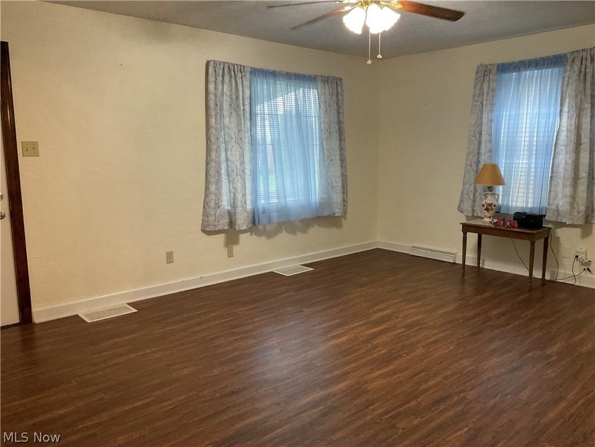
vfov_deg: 48.2
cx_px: 298
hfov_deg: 61.7
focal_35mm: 29
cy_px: 224
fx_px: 498
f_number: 1.8
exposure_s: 1/60
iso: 200
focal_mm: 3
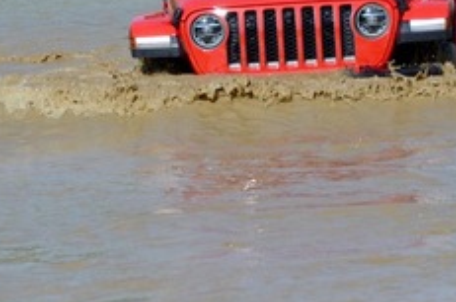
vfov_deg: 2.6
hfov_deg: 4.0
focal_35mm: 519
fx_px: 6560
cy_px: 50
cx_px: 300
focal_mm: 200
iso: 800
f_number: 8
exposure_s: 1/3200
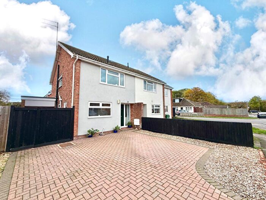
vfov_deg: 85.7
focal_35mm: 14
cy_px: 100
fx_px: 108
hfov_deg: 102.1
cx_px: 133
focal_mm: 2.22
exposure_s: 1/494
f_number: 2.2
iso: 50
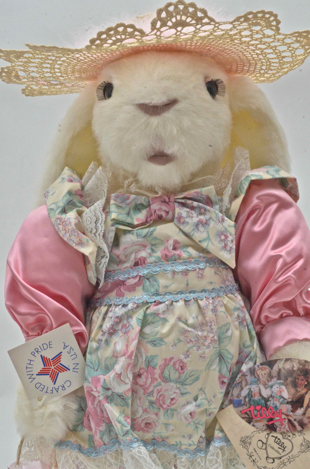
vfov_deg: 27.0
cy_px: 234
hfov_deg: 18.1
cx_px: 155
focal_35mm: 75
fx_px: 973
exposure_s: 1/200
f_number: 25
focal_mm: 50
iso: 4000
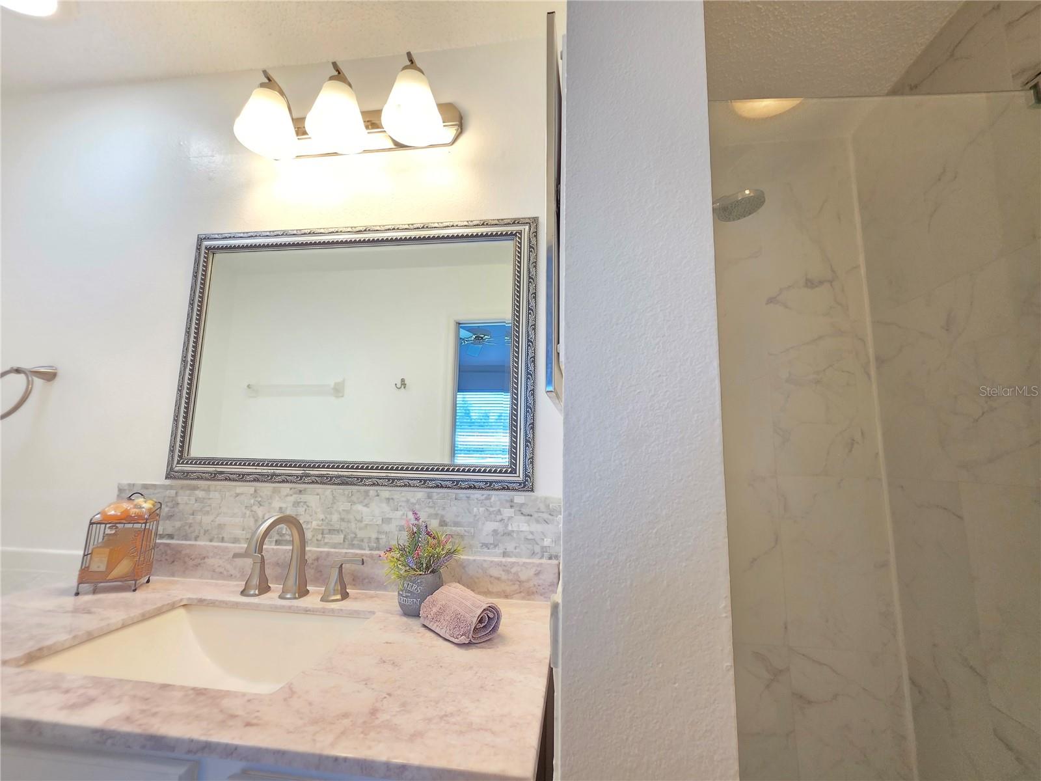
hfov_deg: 106.2
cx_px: 520
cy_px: 390
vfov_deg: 89.9
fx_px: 391
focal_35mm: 13
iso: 250
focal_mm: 2.2
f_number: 1.9
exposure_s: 1/100
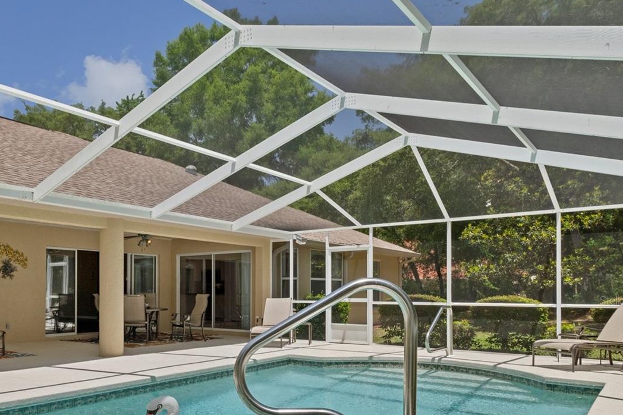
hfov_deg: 59.9
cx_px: 177
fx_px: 515
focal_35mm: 30
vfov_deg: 42.8
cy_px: 300
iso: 320
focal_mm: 13
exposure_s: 1/250
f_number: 8
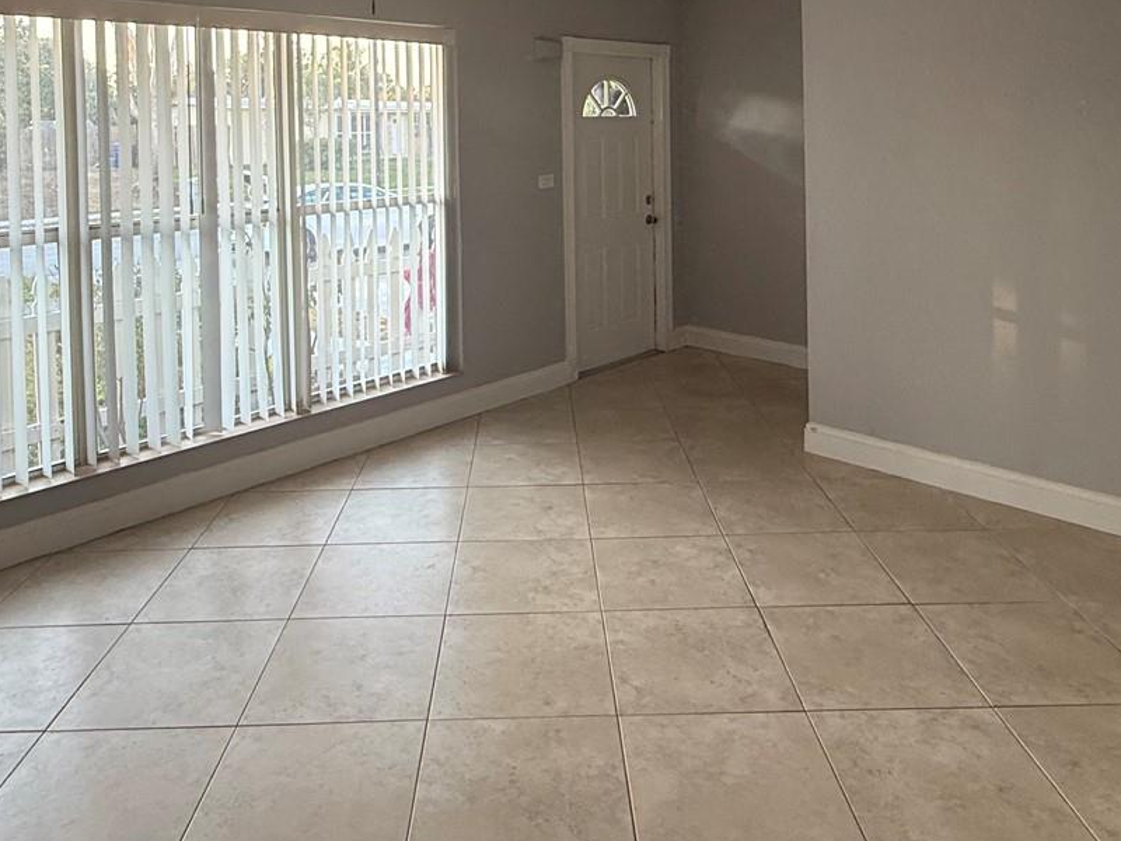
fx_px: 907
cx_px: 553
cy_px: 142
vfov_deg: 46.5
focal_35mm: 28
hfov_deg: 63.4
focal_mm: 2.22
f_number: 2.2
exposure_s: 1/99
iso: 100
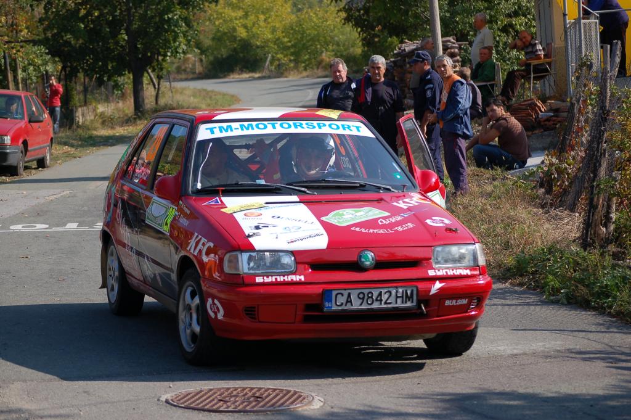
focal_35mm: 108
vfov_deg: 12.7
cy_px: 210
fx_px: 1891
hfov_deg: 18.9
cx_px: 316
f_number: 4.5
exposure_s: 1/1000
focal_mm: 72
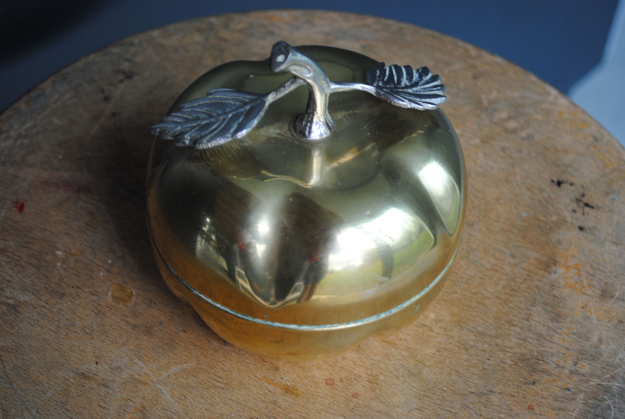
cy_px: 210
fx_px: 1174
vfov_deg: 20.3
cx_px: 312
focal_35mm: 68
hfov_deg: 29.8
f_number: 5.3
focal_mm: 45
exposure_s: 1/30
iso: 280
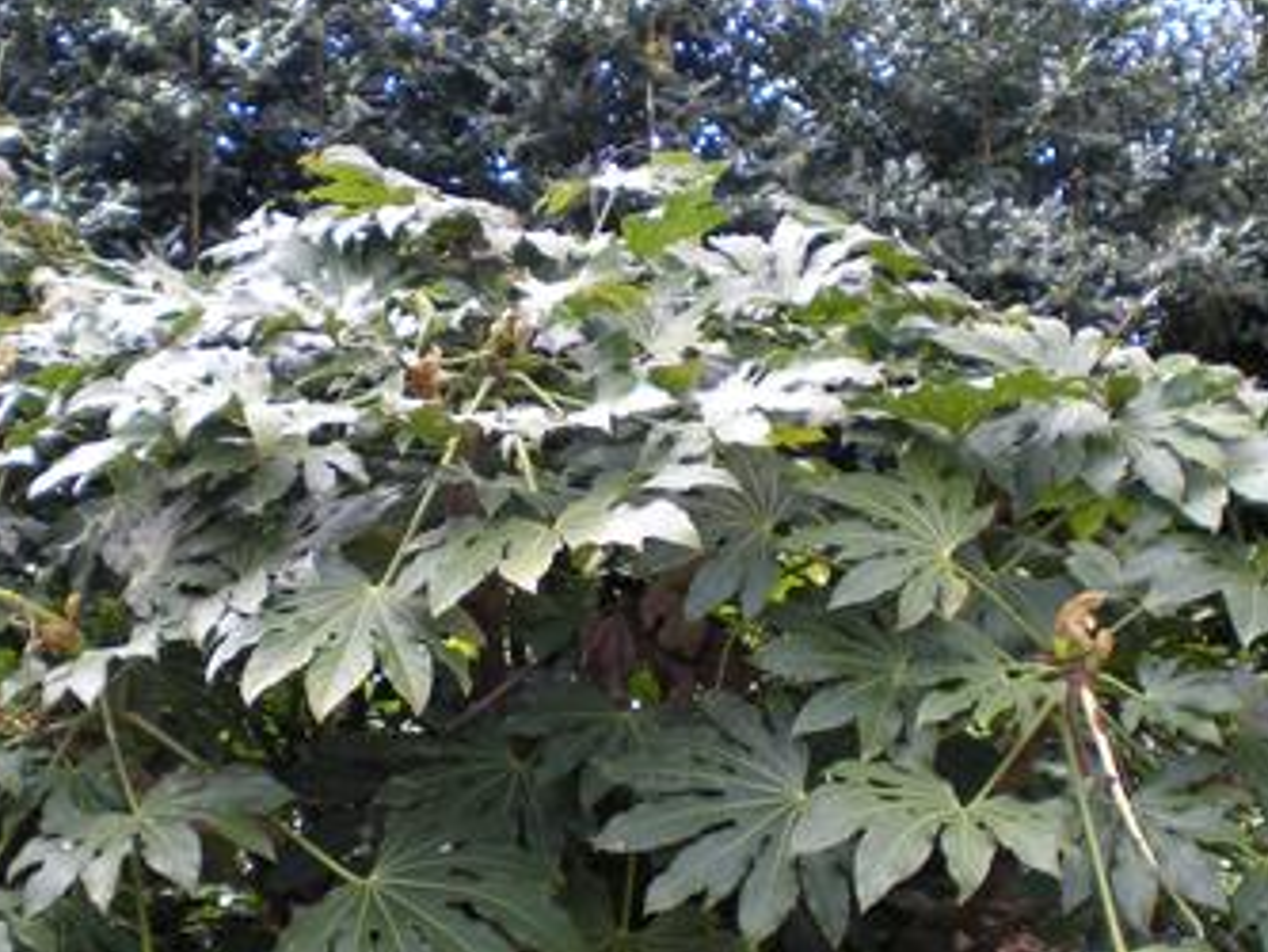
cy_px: 512
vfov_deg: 25.7
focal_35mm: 57
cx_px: 545
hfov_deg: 33.7
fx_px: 2089
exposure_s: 1/95.2
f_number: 3.1
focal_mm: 6.3
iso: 64
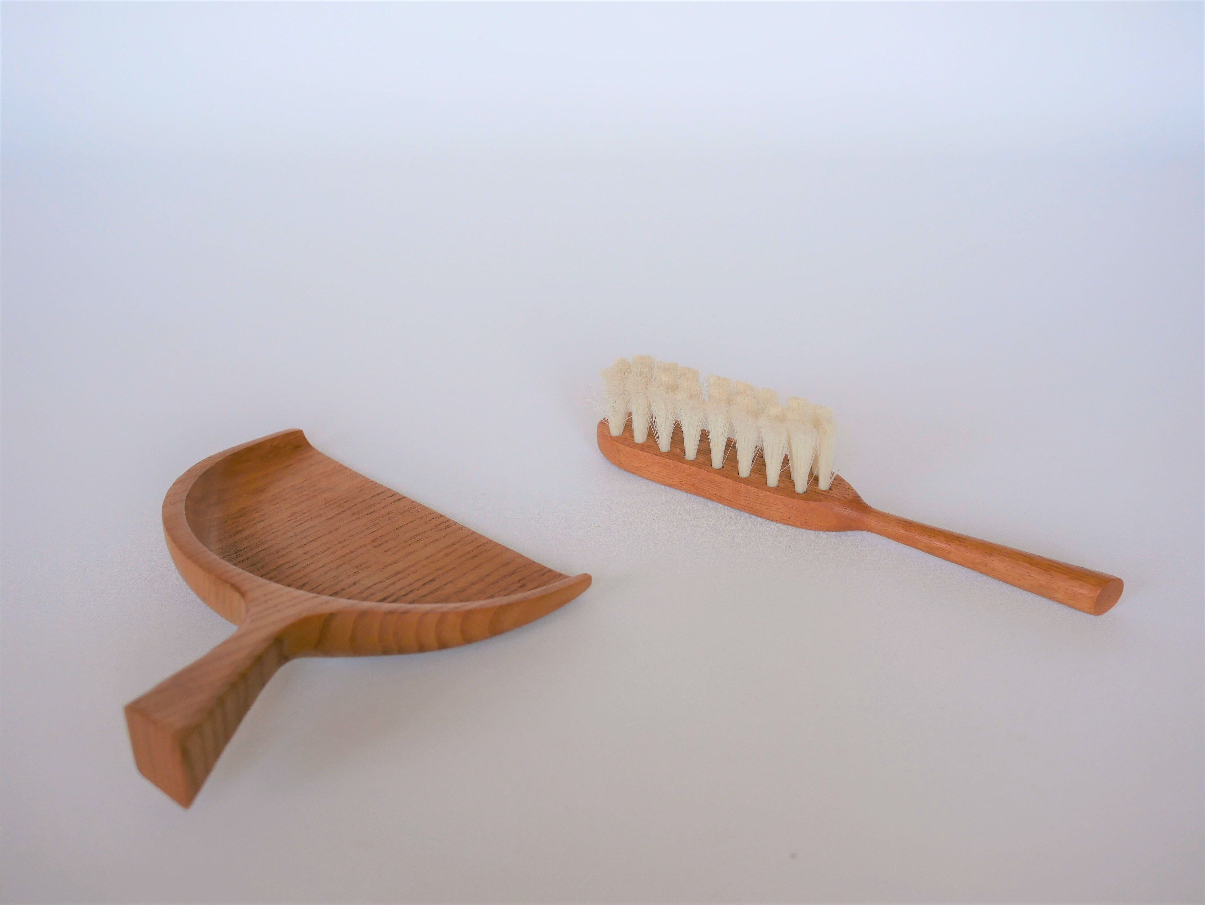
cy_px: 452
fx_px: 1393
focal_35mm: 40
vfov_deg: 36.0
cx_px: 602
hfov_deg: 46.8
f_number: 2.8
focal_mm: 20
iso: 200
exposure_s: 1/320
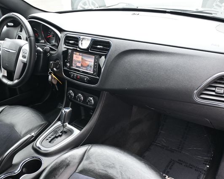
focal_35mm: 34
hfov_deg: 52.8
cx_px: 121
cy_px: 90
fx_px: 225
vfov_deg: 43.4
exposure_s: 1/125
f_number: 3.8
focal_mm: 20
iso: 900
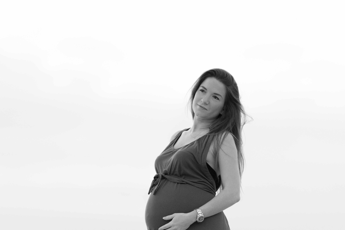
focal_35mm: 246
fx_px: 2358
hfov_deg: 8.4
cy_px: 129
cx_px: 157
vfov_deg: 5.6
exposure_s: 1/1600
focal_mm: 200
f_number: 2.8
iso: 640
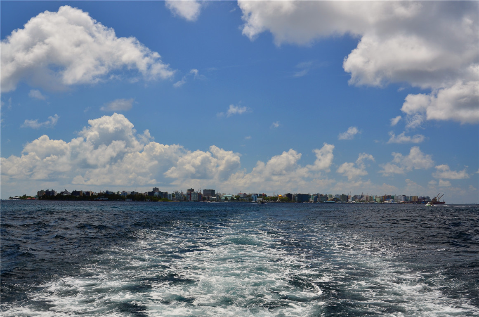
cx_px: 240
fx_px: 557
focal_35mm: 42
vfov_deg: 31.7
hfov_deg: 46.5
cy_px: 158
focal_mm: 28
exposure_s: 1/500
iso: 100
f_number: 7.1
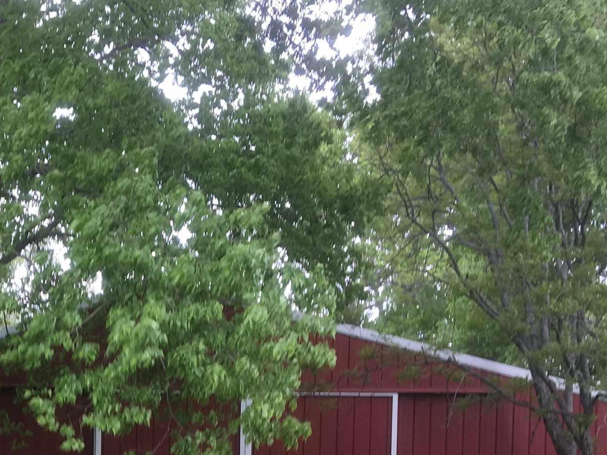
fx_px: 1245
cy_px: 546
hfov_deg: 26.4
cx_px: 50
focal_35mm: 71
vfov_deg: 19.5
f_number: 2.2
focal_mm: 4.15
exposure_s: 1/120
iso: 25
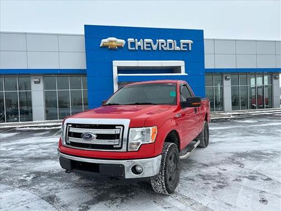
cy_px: 106
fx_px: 195
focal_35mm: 24
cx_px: 140
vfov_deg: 56.8
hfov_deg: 71.6
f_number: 1.78
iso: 80
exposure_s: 1/3717
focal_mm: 6.86
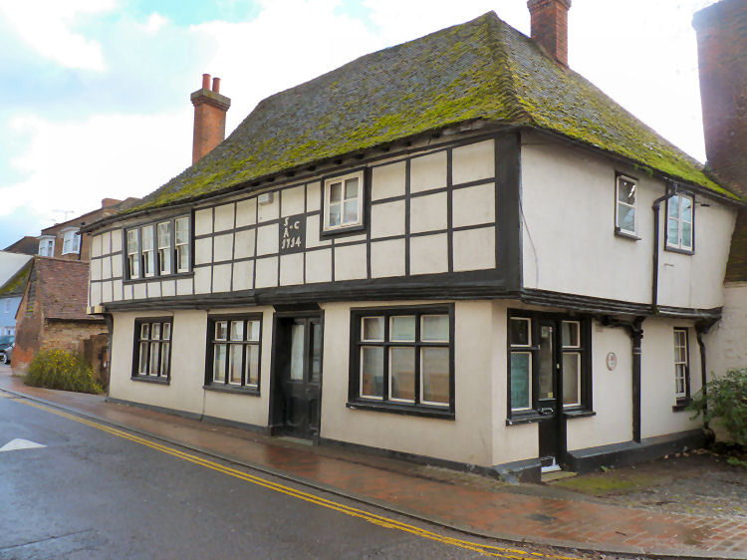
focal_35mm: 27
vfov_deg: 51.3
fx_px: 582
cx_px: 374
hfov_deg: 65.3
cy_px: 280
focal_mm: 4.8
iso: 125
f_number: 3.6
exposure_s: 1/125
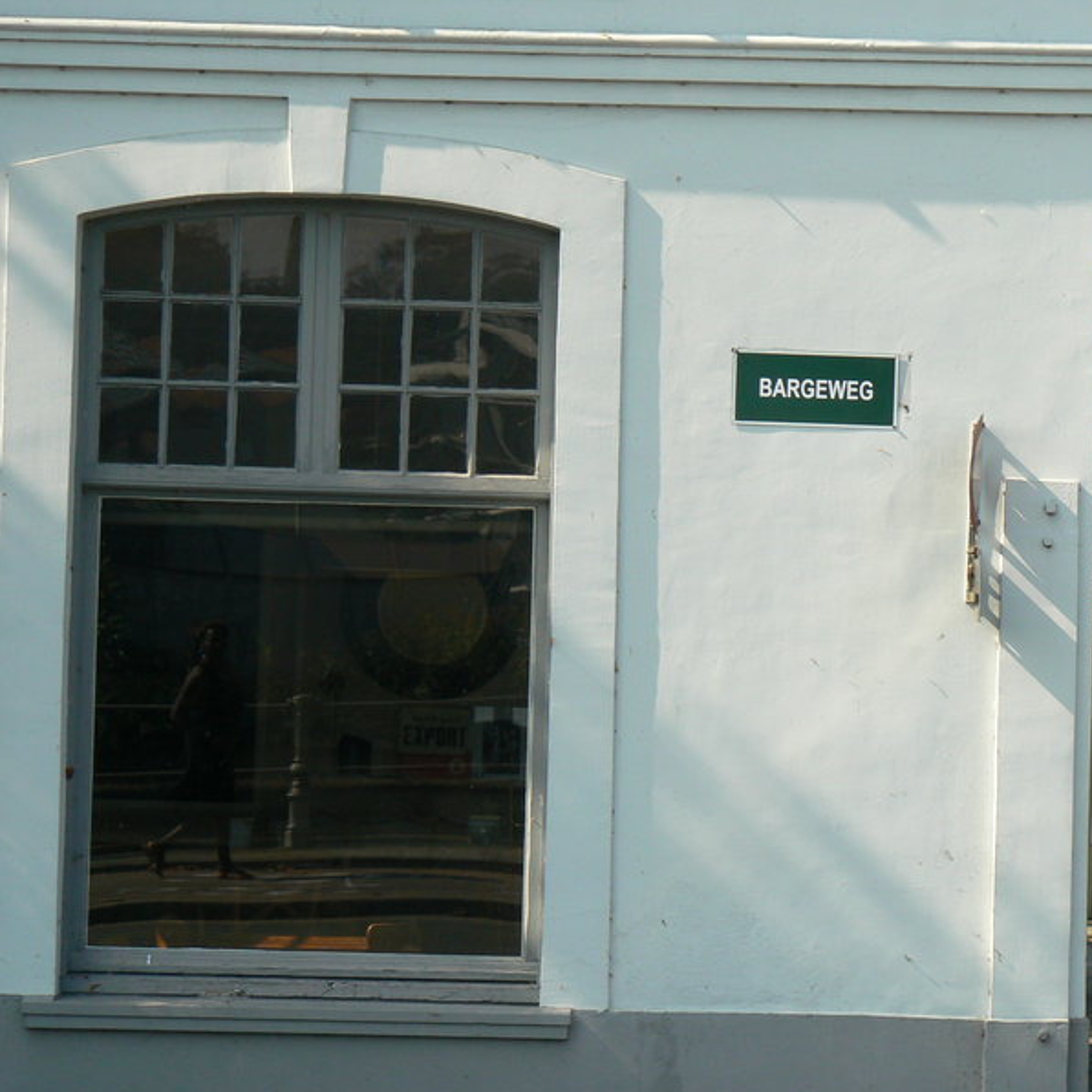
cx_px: 702
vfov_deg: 13.5
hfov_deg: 13.5
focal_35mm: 129
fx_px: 4604
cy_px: 547
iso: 100
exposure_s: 1/800
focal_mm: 18.2
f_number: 3.6
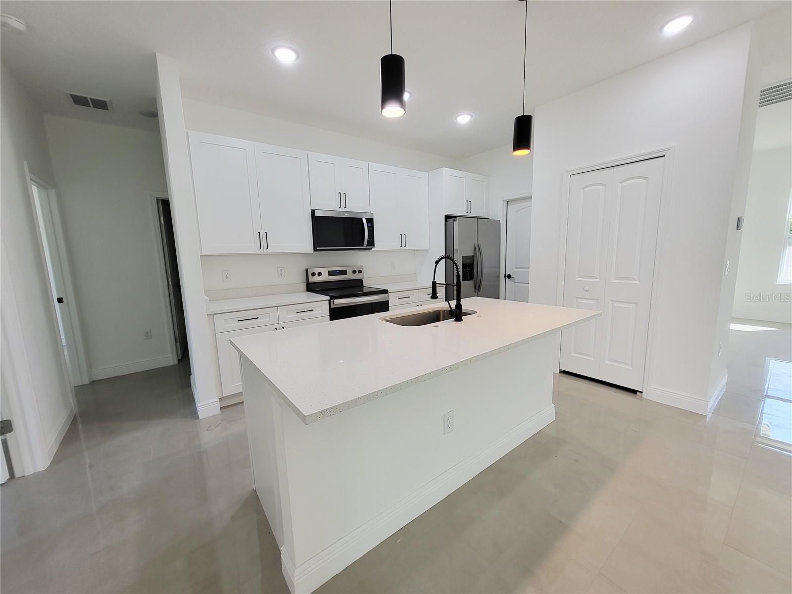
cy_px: 297
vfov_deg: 89.9
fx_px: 297
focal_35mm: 13
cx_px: 396
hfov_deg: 106.2
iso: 80
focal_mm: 1.74
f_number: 2.2
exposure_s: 1/60
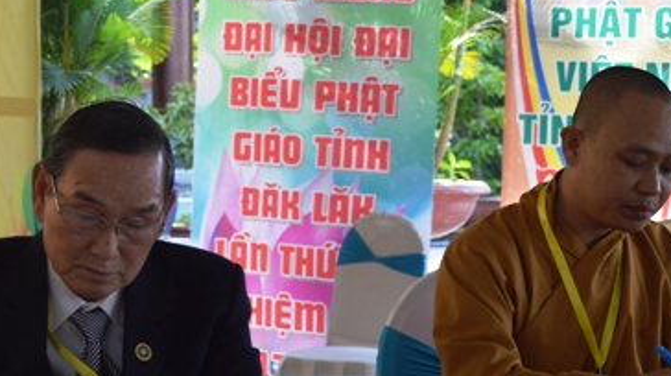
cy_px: 238
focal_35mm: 94
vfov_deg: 12.8
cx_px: 372
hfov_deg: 22.7
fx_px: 1671
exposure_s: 1/125
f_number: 5.6
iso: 400
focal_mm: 34
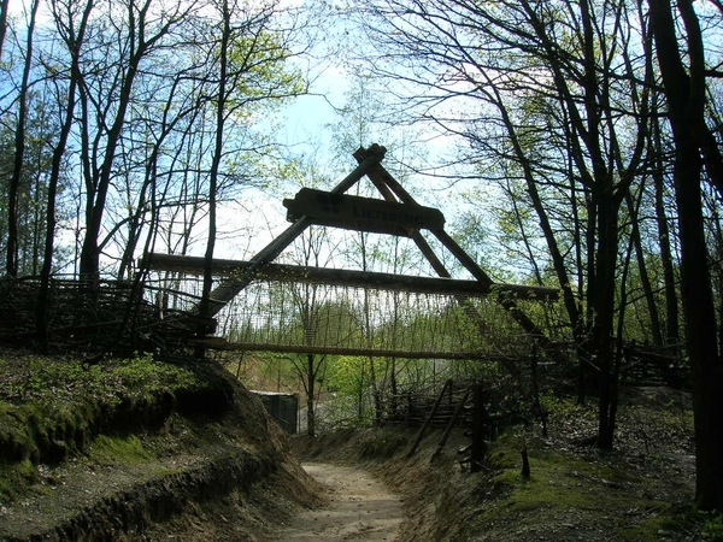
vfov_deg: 41.8
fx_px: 710
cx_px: 362
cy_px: 271
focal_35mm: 34
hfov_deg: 54.0
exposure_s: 1/225
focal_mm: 5.7
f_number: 4.9
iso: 50
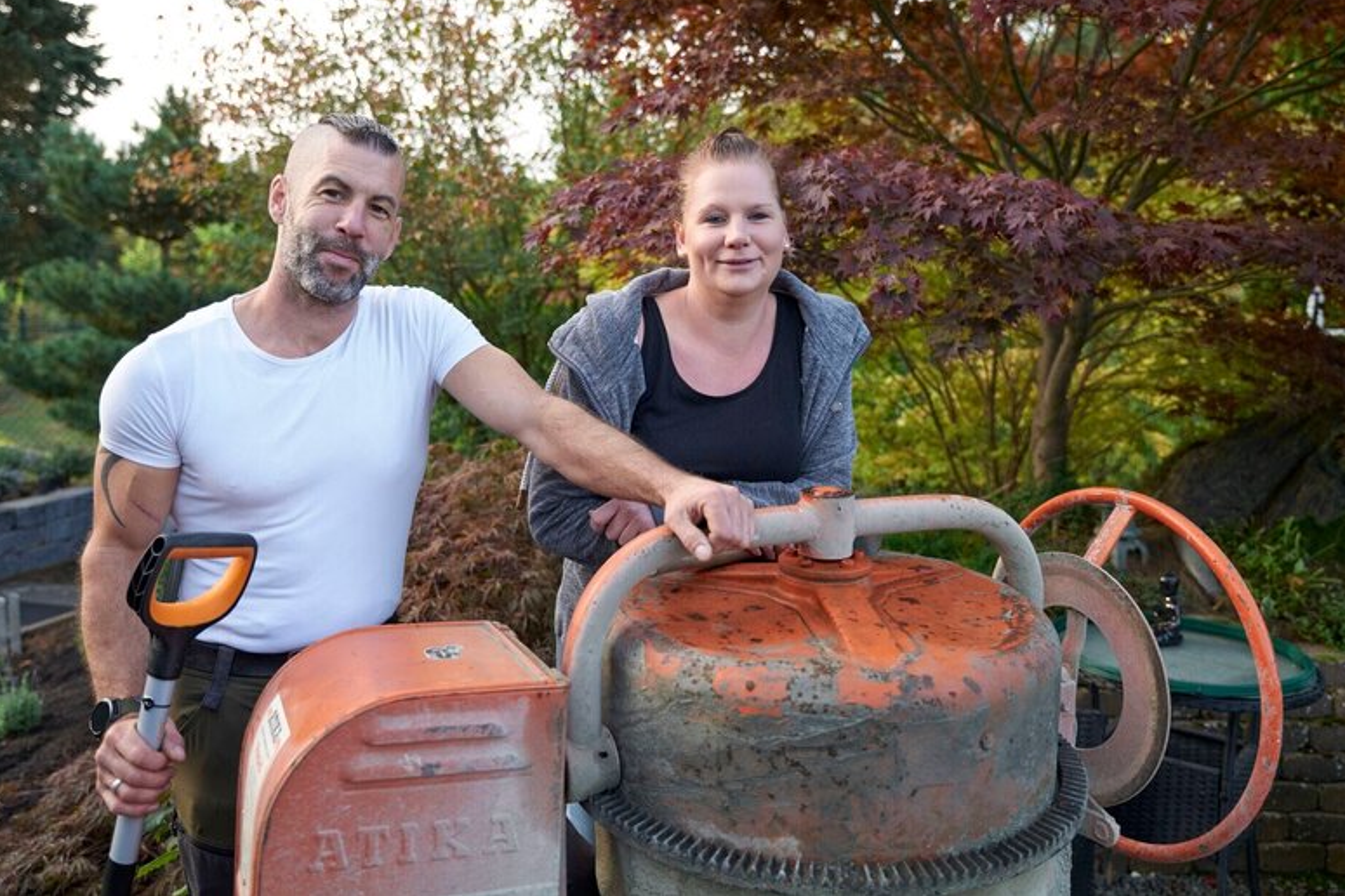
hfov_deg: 61.9
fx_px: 1121
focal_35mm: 30
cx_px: 657
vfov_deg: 43.6
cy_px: 436
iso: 200
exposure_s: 1/400
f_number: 2.8
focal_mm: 29
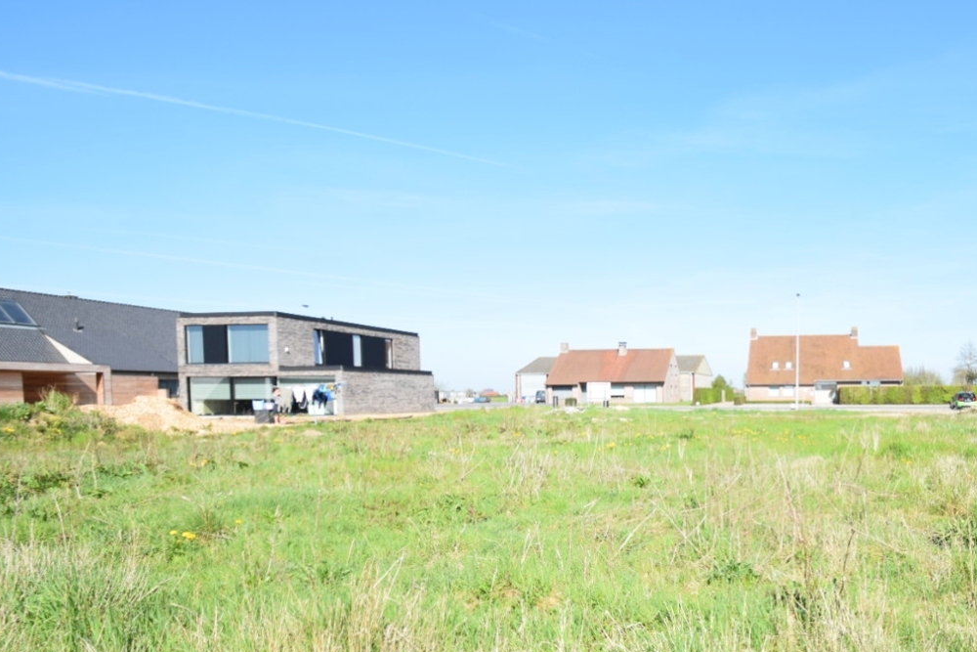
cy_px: 443
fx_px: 651
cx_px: 752
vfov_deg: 52.0
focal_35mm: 24
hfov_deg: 68.1
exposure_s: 1/320
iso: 200
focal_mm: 10
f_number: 9
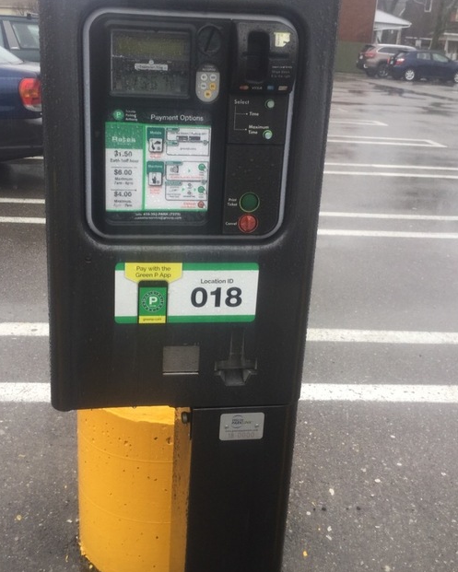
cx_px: 206
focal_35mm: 39
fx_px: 661
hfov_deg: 38.2
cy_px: 260
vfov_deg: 46.8
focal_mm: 3.3
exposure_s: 1/150
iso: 25
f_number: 2.4
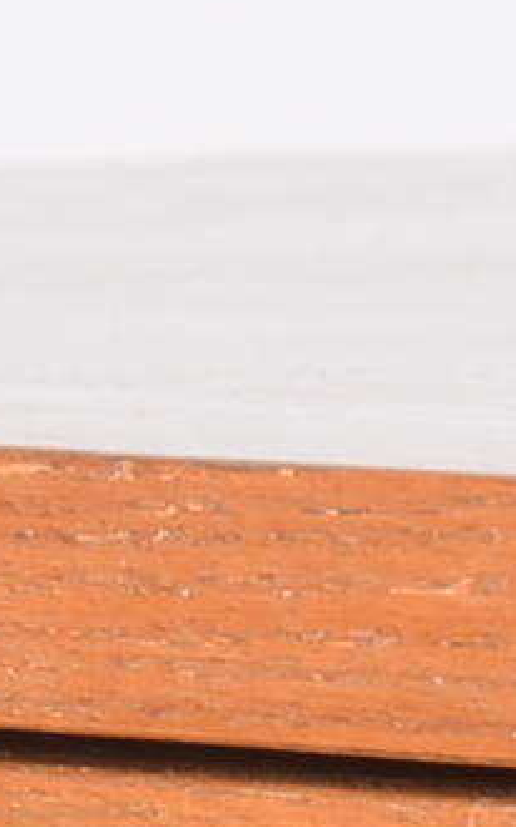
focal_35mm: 706
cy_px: 1246
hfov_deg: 1.9
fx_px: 15899
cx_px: -436
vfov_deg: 3.0
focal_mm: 62
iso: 160
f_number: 10
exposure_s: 1/100
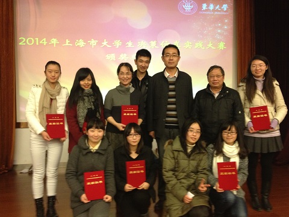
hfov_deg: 52.6
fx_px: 292
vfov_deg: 40.7
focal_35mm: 35
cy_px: 108
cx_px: 144
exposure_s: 1/20
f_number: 2.4
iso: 250
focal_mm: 4.28
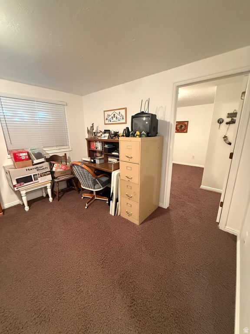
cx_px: 125
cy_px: 167
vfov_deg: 102.1
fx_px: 135
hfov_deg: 85.7
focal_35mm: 14
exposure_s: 1/40
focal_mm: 2.22
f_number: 2.2
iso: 1000
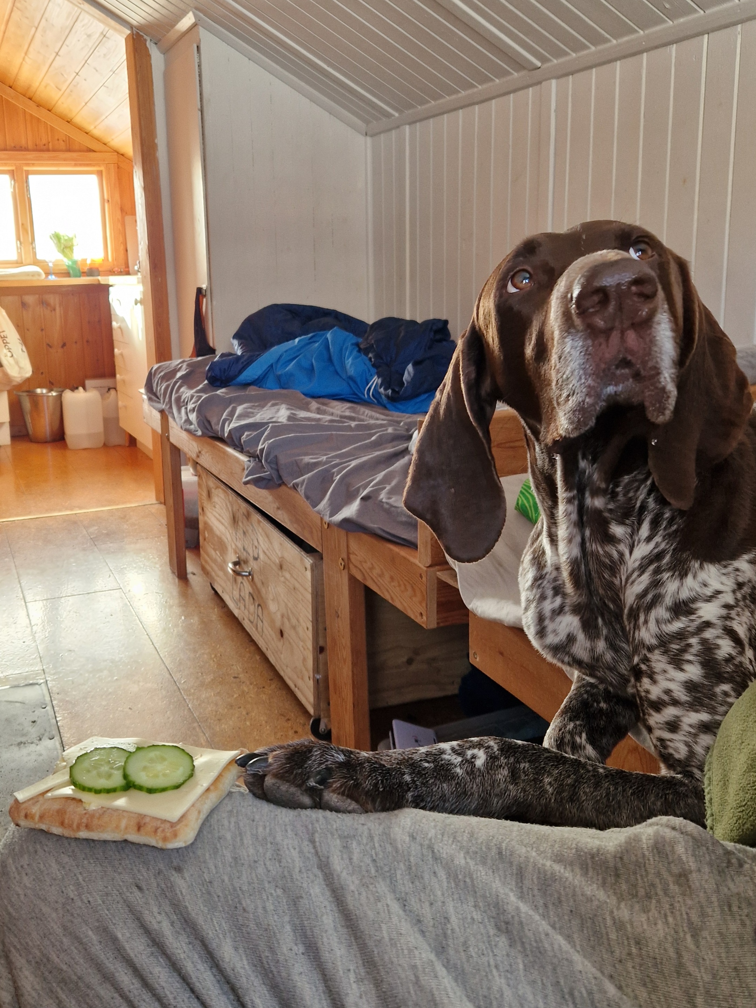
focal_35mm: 23
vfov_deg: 73.9
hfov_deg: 58.9
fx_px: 670
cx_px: 378
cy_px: 504
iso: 160
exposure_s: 1/100
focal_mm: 5.4
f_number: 1.8
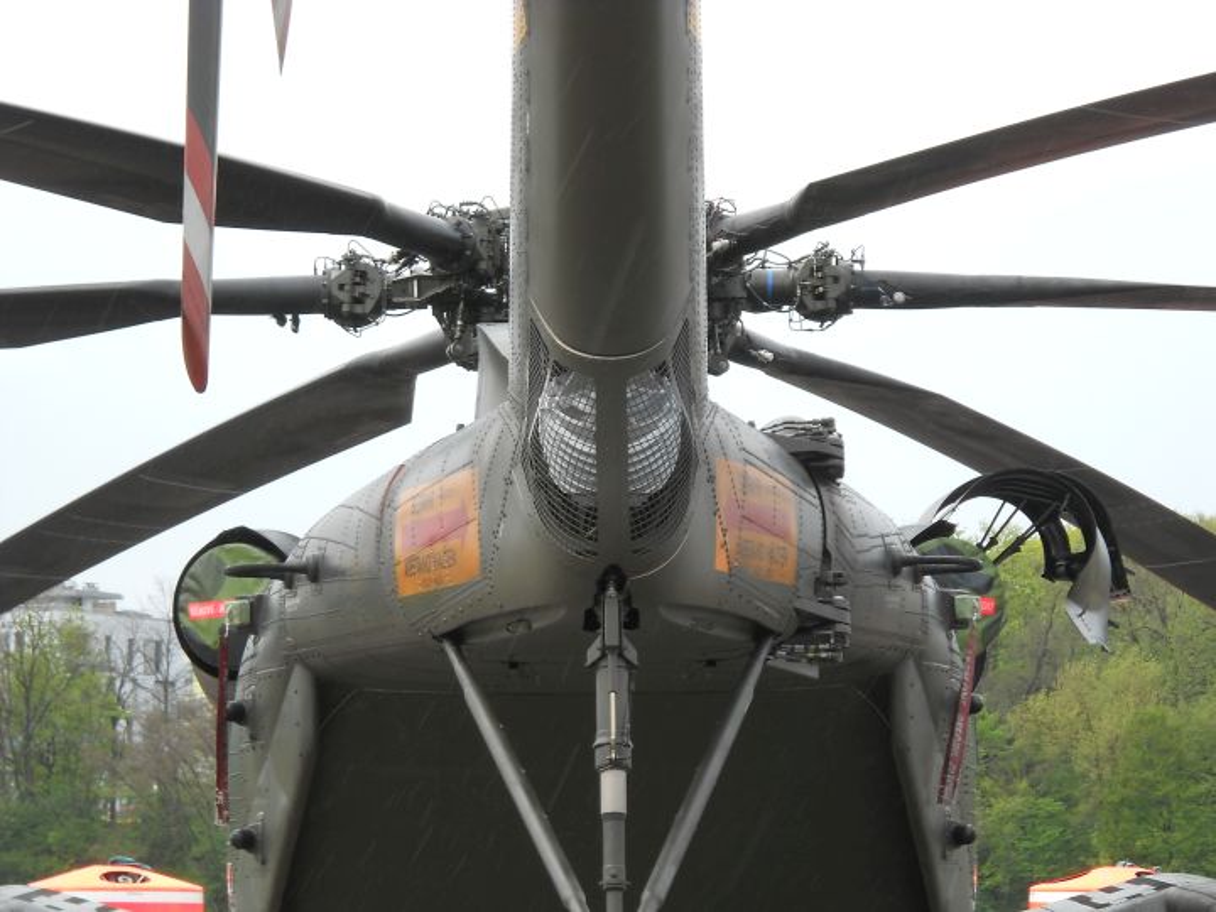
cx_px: 608
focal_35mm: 145
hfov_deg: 13.6
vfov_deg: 10.2
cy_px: 456
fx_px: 5094
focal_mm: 24.03
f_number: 6.7
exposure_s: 1/125
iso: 80
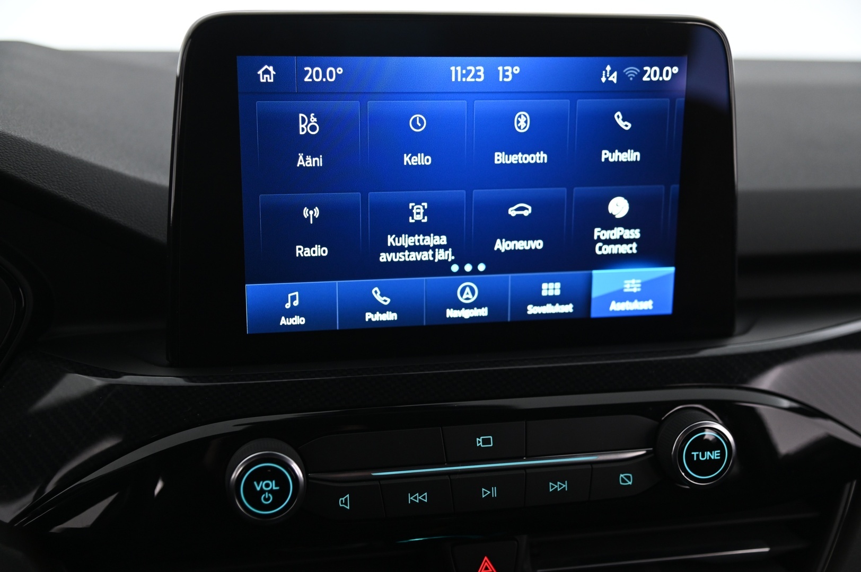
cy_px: 286
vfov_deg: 28.0
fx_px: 1147
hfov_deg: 41.1
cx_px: 430
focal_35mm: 48
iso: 2000
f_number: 4
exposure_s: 1/30
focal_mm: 48
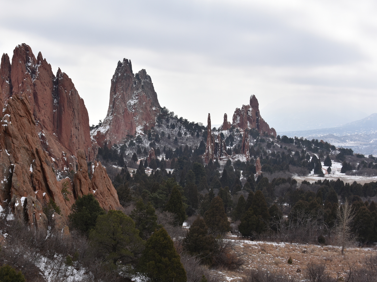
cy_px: 154
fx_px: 708
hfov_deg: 29.8
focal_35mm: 65
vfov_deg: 22.6
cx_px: 157
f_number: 8
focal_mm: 55
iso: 100
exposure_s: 1/400
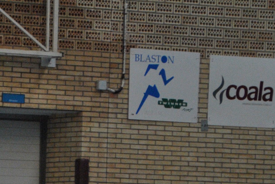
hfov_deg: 6.9
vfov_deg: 4.7
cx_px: -82
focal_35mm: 294
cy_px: 235
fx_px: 2248
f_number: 5
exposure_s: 1/250
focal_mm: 62
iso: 800
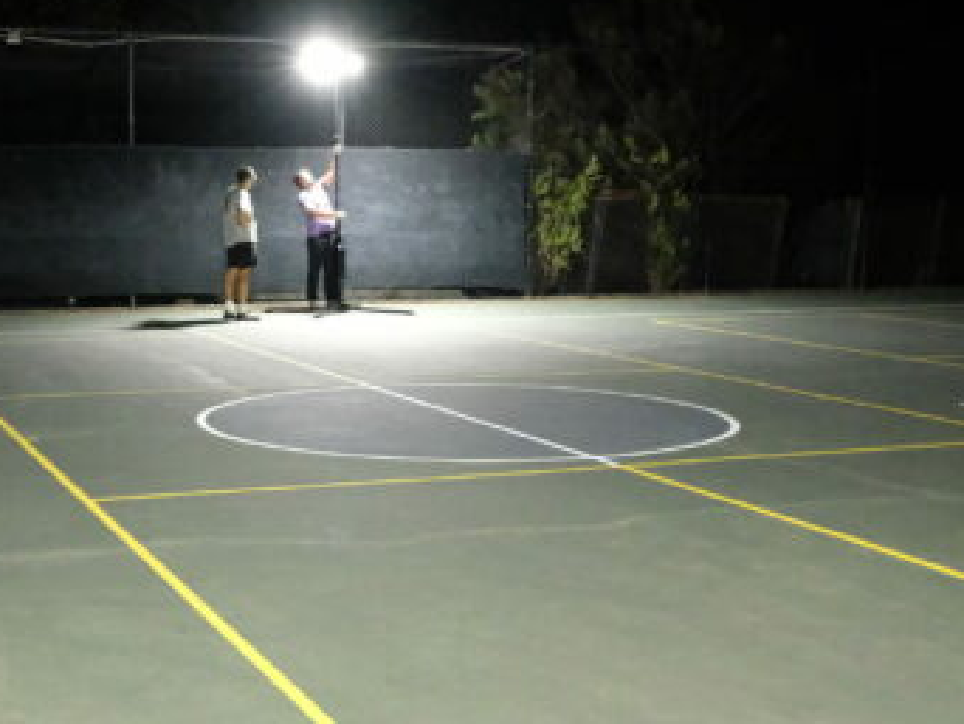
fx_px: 1644
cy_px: 296
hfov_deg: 32.4
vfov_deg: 24.8
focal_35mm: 59
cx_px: 330
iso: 25600
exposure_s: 1/200
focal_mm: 23
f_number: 3.2
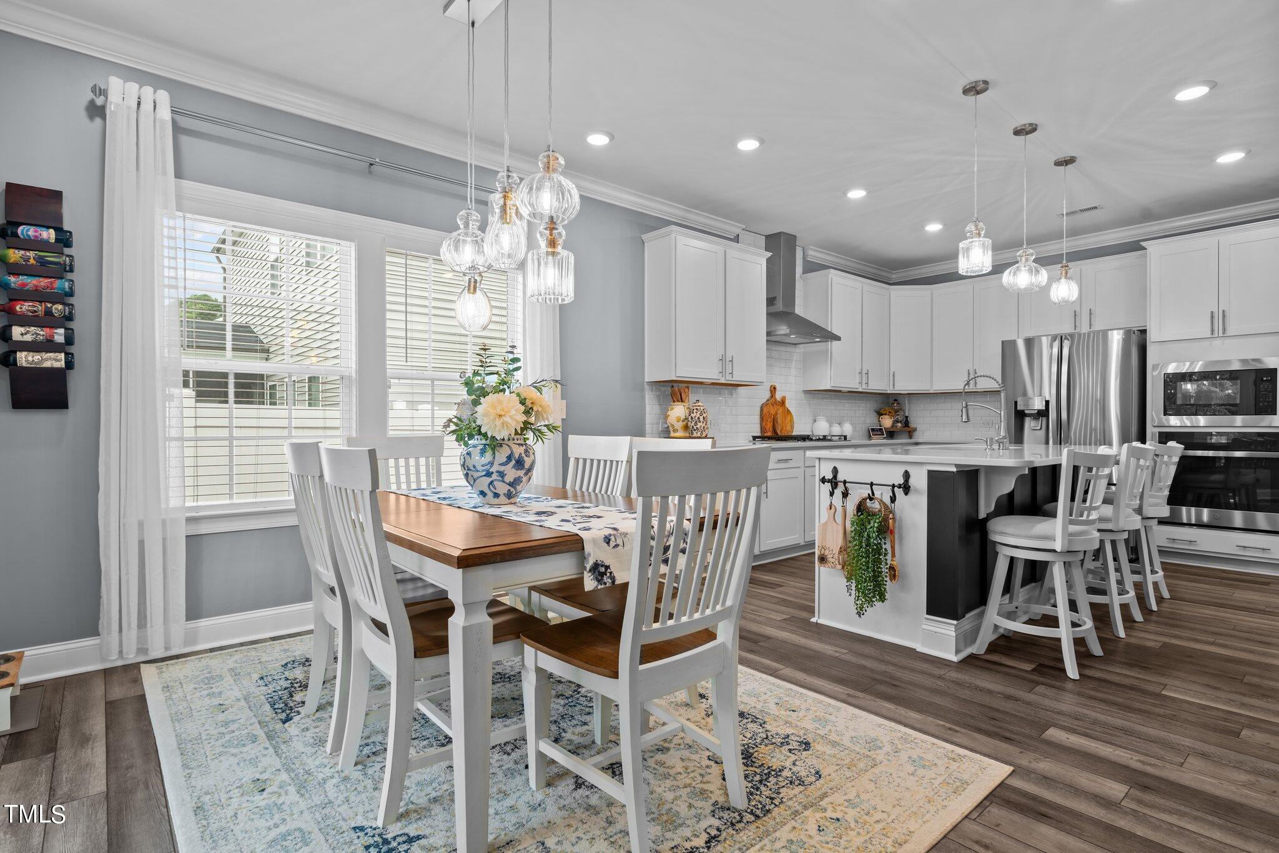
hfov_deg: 88.4
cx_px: 640
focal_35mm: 18
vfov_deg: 66.0
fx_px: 657
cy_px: 426
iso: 400
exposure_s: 1/2.5
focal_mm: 18.5
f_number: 8
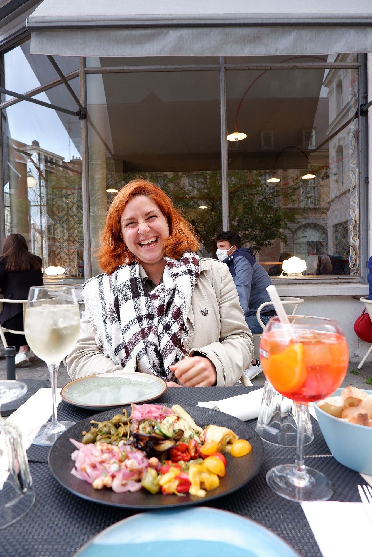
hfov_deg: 55.2
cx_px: 186
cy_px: 278
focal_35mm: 23
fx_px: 356
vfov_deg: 76.1
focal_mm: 15
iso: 400
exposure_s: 1/60
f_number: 4
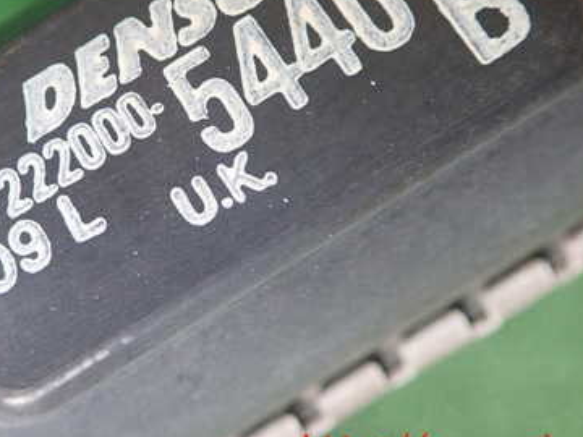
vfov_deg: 28.7
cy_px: 107
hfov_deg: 37.7
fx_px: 842
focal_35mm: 50
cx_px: 183
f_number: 2.3
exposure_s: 1/125
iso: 640
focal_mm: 5.5
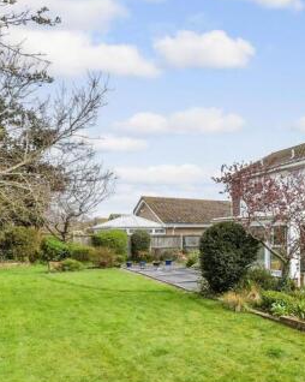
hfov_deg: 42.6
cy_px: 235
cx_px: 309
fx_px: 328
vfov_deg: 59.8
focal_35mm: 29
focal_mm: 10
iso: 160
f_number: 8
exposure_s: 1/100
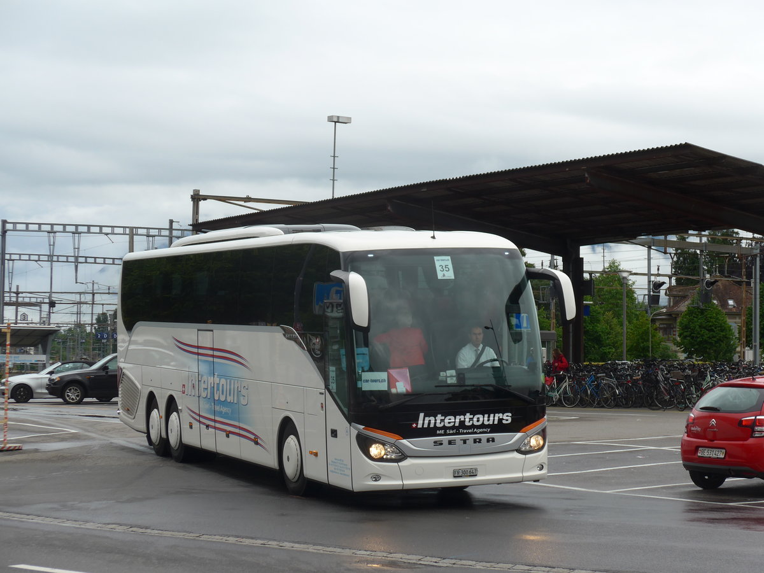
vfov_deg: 17.2
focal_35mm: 86
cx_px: 382
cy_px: 286
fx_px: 1898
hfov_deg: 22.8
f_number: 4.5
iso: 80
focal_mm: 17
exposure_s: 1/125
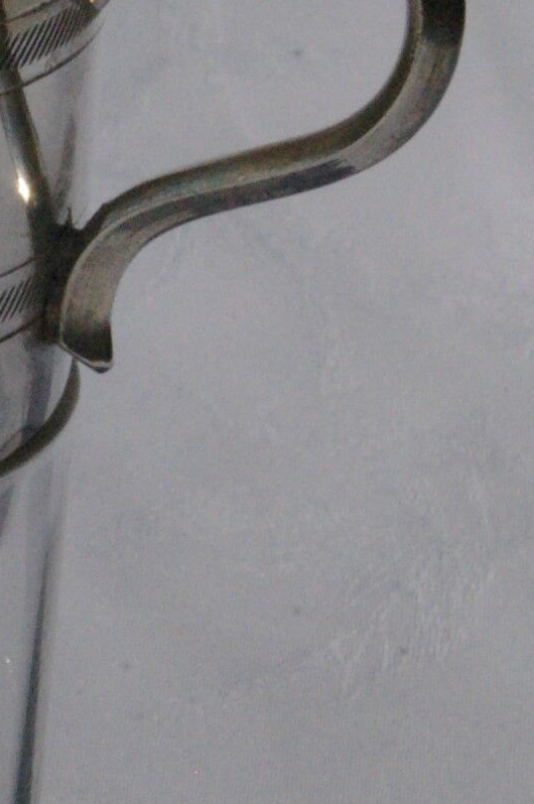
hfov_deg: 9.1
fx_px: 3279
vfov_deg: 14.0
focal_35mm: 147
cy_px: 524
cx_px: -255
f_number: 19
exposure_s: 1/1500
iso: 1600
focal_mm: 26
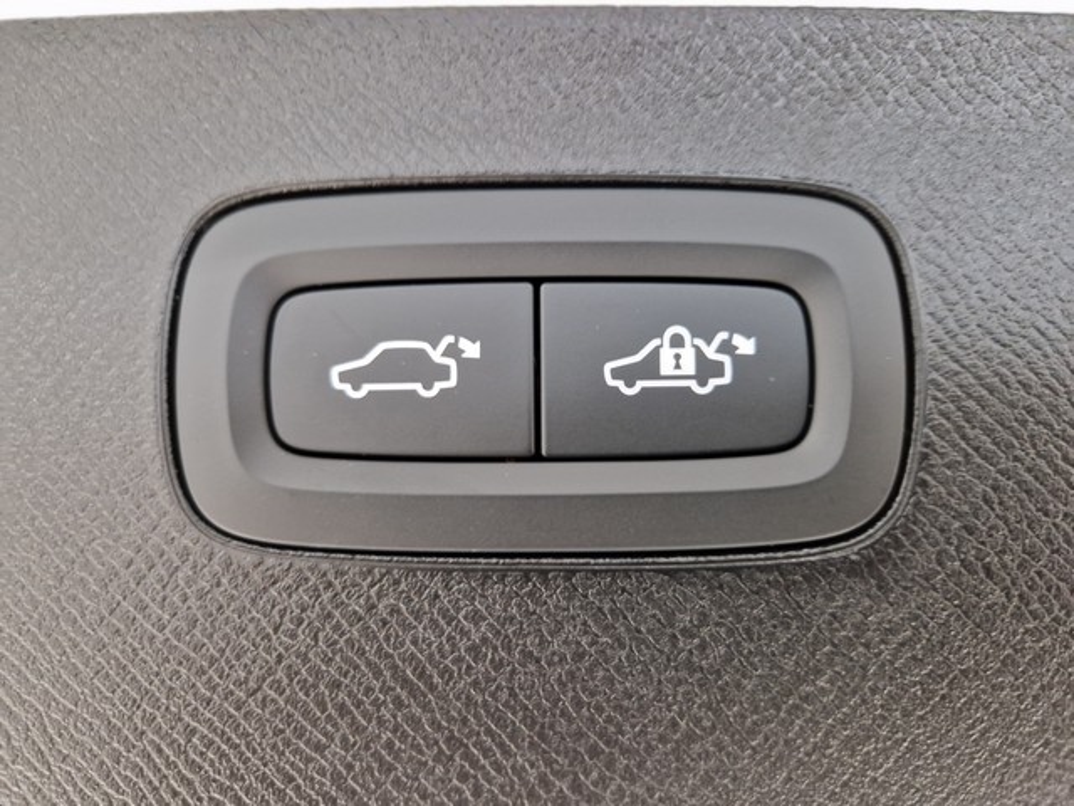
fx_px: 714
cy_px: 403
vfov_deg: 58.9
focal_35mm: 23
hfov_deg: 73.9
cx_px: 537
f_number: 1.8
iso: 500
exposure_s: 1/25
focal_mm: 5.4
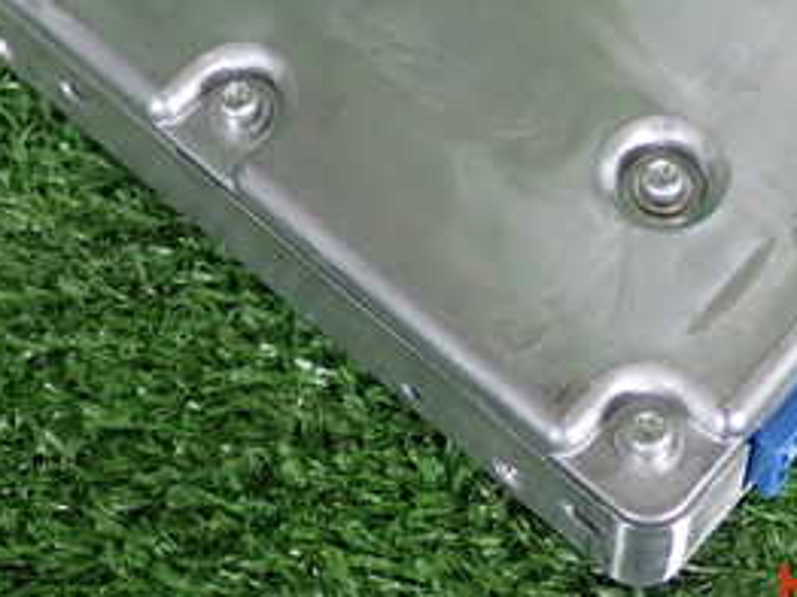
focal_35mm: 94
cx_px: 554
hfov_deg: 20.8
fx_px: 2162
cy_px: -52
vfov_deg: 15.3
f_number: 2.8
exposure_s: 1/80
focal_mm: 7.31
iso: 200
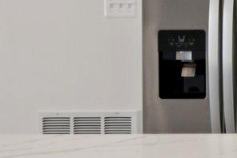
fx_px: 638
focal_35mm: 97
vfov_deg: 13.9
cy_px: 4
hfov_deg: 15.8
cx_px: 493
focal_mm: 14
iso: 110
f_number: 8
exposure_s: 1/15
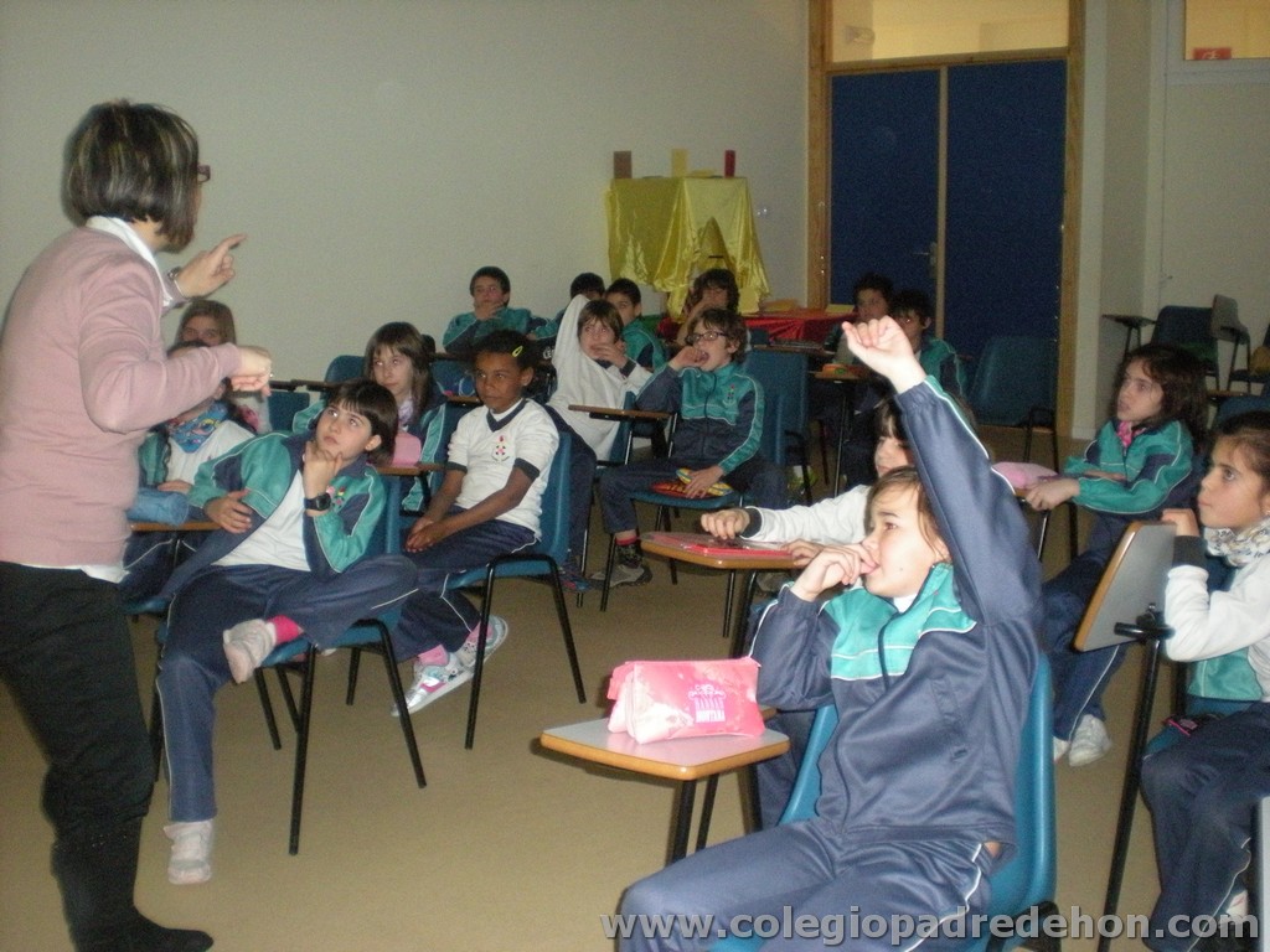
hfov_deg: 49.0
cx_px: 635
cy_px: 476
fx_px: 1394
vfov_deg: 37.7
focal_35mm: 38
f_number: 3.1
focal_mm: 6.3
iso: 523
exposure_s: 1/60
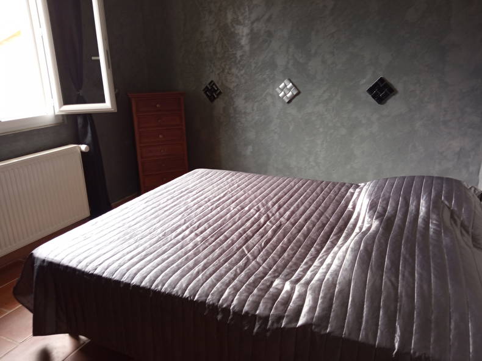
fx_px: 376
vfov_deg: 51.3
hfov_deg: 65.3
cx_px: 241
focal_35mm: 27
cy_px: 180
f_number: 2.2
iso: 145
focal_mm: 3.79
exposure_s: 1/33.3
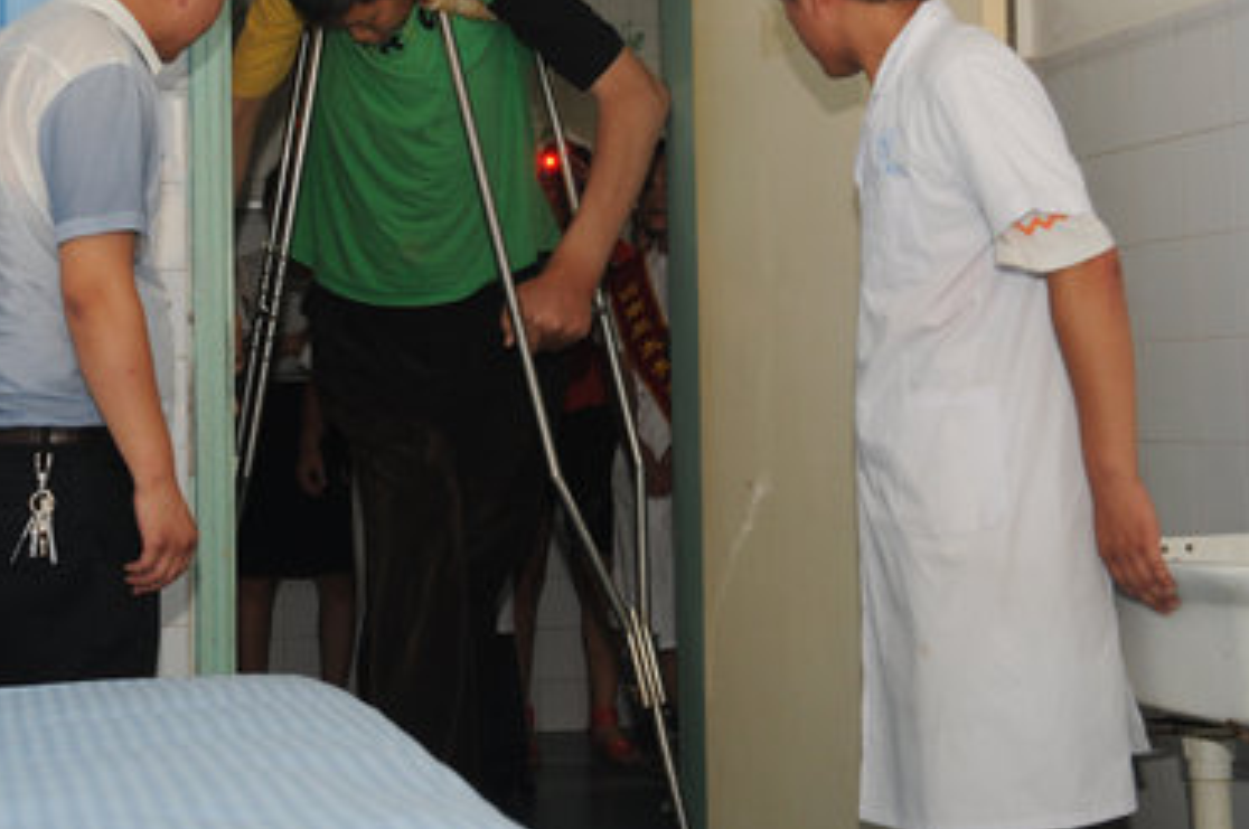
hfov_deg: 28.4
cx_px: 470
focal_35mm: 71
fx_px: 2460
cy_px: 206
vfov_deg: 19.0
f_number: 3.5
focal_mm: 44
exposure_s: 1/100
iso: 1600
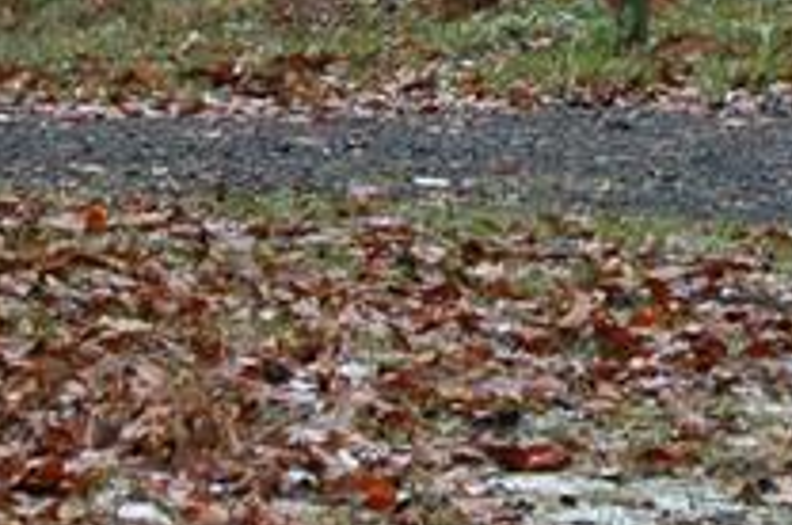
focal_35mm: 259
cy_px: -1006
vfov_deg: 5.0
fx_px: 5689
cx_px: 1081
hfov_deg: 7.9
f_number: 5
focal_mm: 28
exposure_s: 1/100
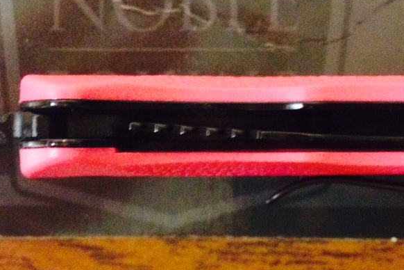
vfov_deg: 17.0
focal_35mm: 80
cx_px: 233
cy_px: 93
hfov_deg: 25.3
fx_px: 898
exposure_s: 1/15
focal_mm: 4.28
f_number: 2.4
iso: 640
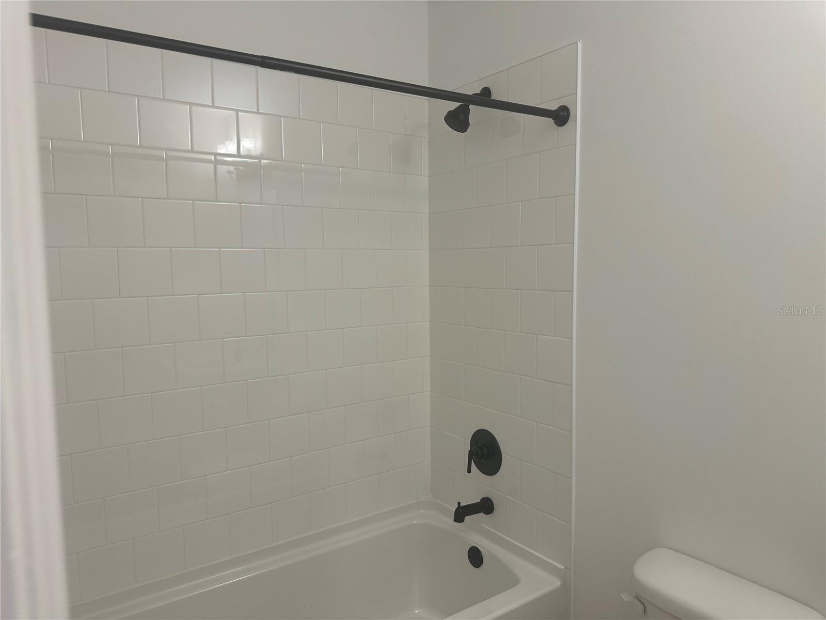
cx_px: 413
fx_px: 573
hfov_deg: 71.6
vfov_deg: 56.8
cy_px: 310
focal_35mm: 24
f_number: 1.78
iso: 100
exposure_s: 1/120
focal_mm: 6.86
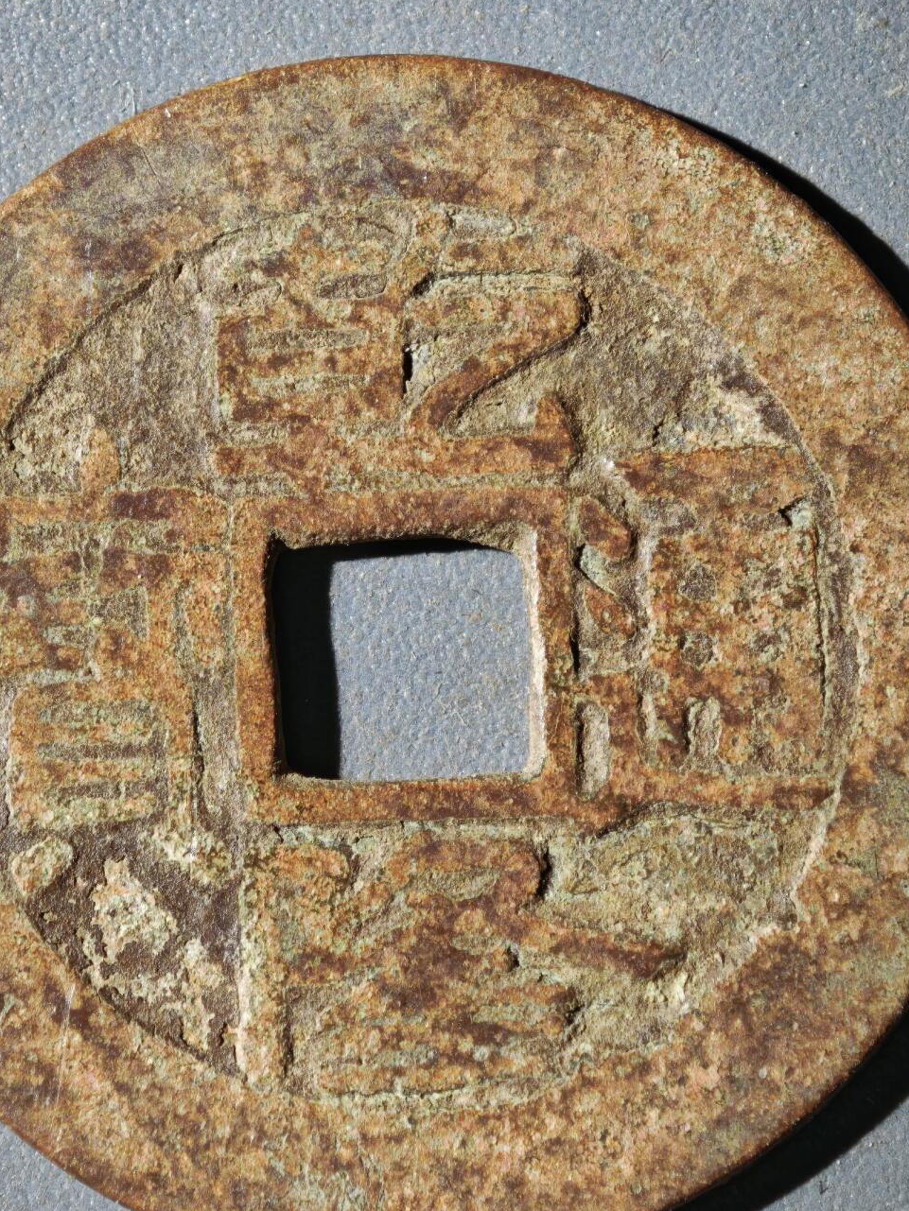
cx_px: 406
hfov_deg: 9.5
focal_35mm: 156
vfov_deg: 12.7
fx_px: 5461
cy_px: 603
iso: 160
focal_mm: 9
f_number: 2
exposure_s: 1/100
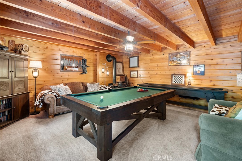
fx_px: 108
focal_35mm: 16
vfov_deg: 73.8
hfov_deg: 96.7
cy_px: 80
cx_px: 121
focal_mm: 16
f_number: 9
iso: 100
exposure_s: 1
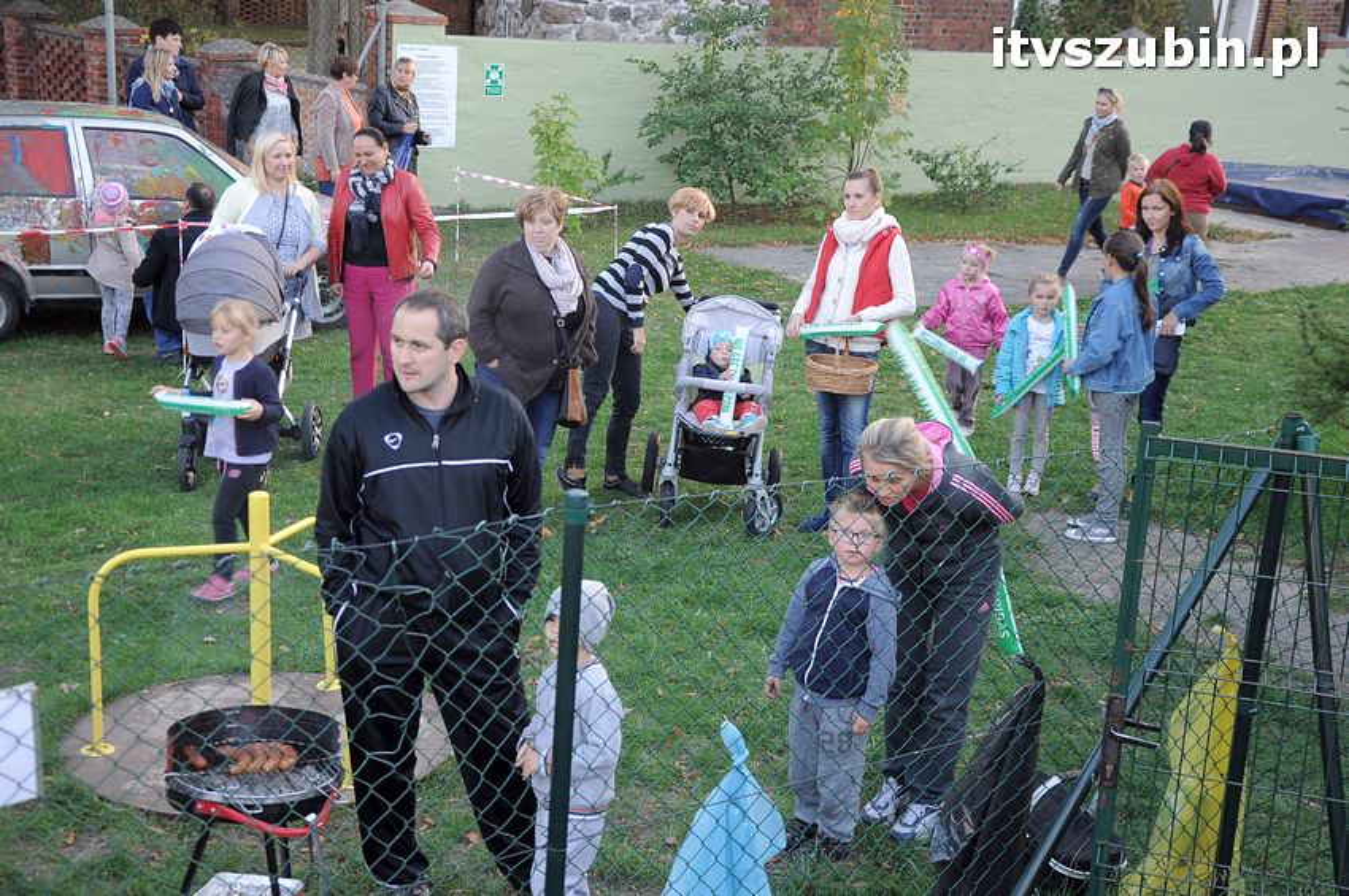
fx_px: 1909
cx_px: 674
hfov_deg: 38.9
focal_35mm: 51
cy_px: 448
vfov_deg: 26.4
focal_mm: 34
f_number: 4.5
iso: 320
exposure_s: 1/80
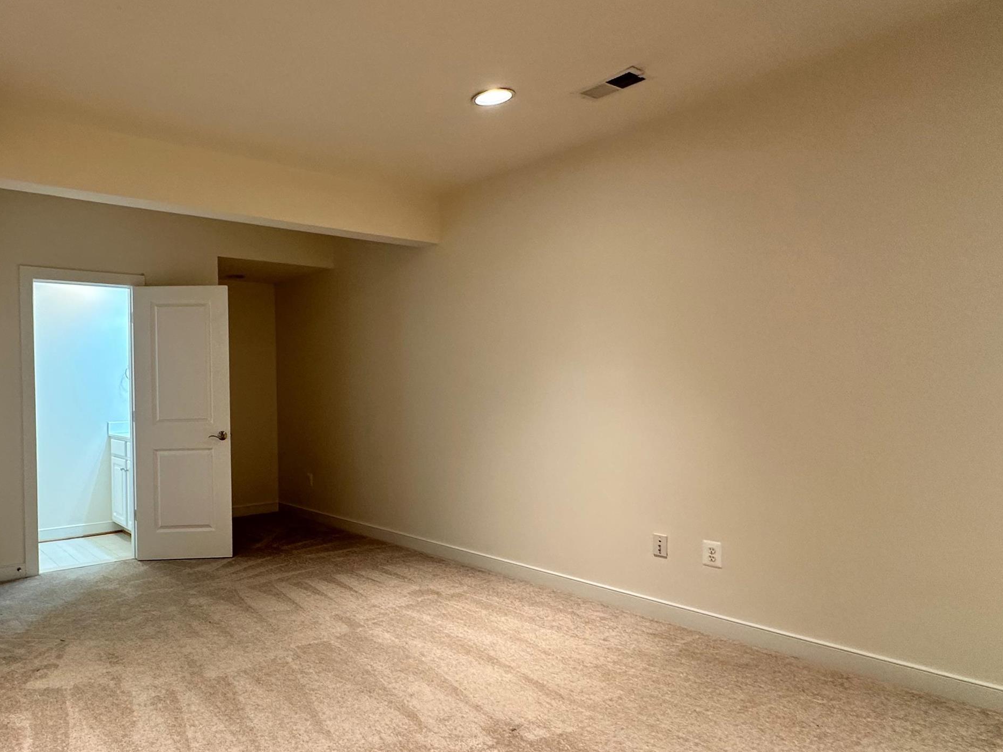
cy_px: 390
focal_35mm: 23
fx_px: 666
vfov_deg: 58.9
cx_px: 272
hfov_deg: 69.9
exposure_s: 1/60
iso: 160
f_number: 2.2
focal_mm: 2.22
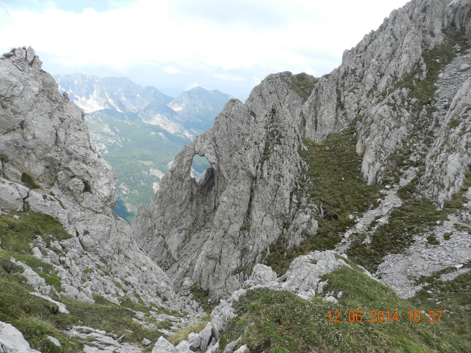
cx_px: 236
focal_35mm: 23
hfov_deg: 73.9
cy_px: 176
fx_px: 313
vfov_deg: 58.9
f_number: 3.4
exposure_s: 1/800
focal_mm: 4
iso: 160
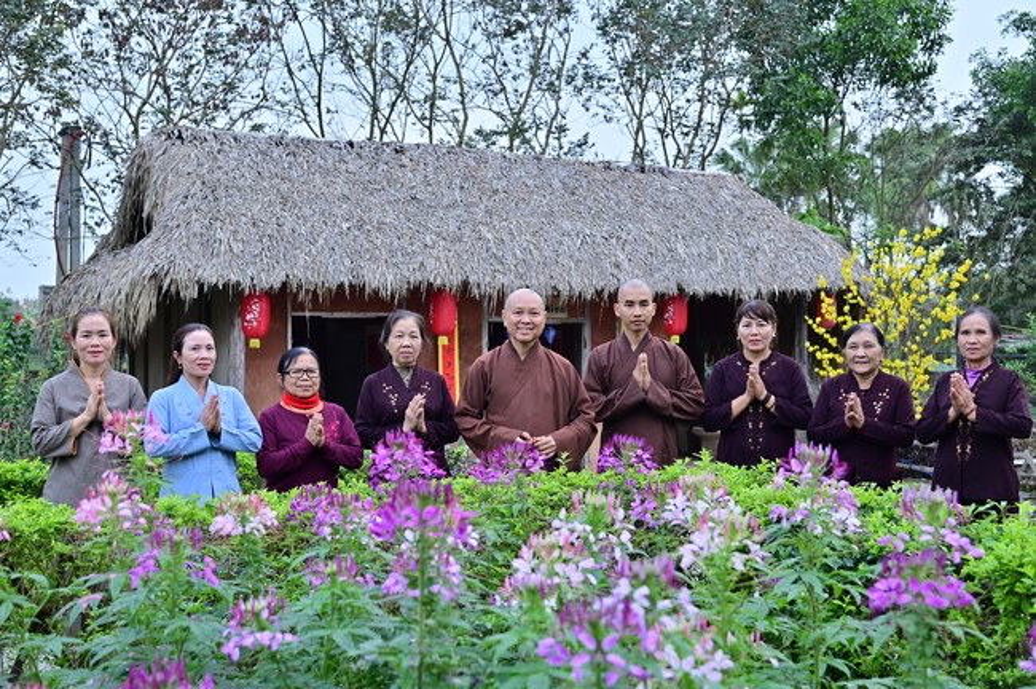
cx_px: 518
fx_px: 1437
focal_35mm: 50
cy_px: 344
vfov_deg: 26.9
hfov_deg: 39.6
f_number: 5
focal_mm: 50
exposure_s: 1/100
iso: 160
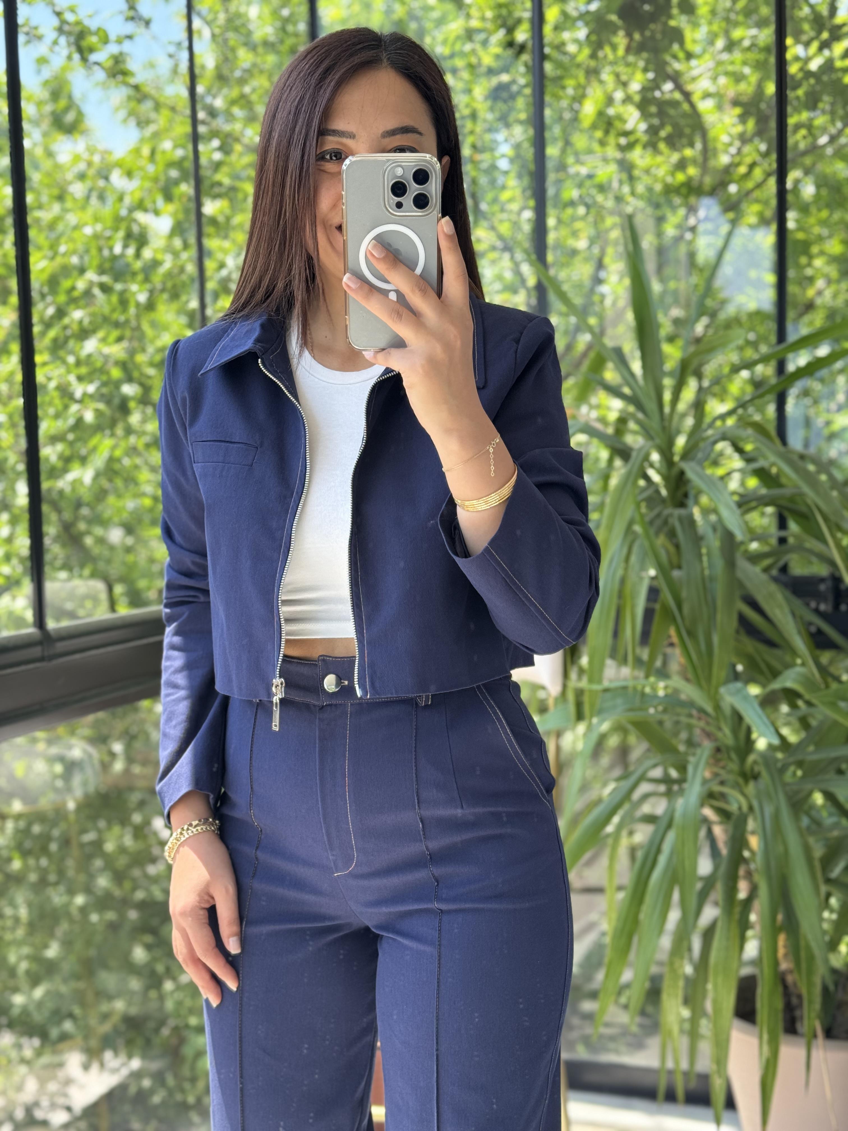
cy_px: 566
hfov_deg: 30.3
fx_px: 1568
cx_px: 424
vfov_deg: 39.7
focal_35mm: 48
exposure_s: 1/168
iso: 80
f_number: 1.78
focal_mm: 6.76
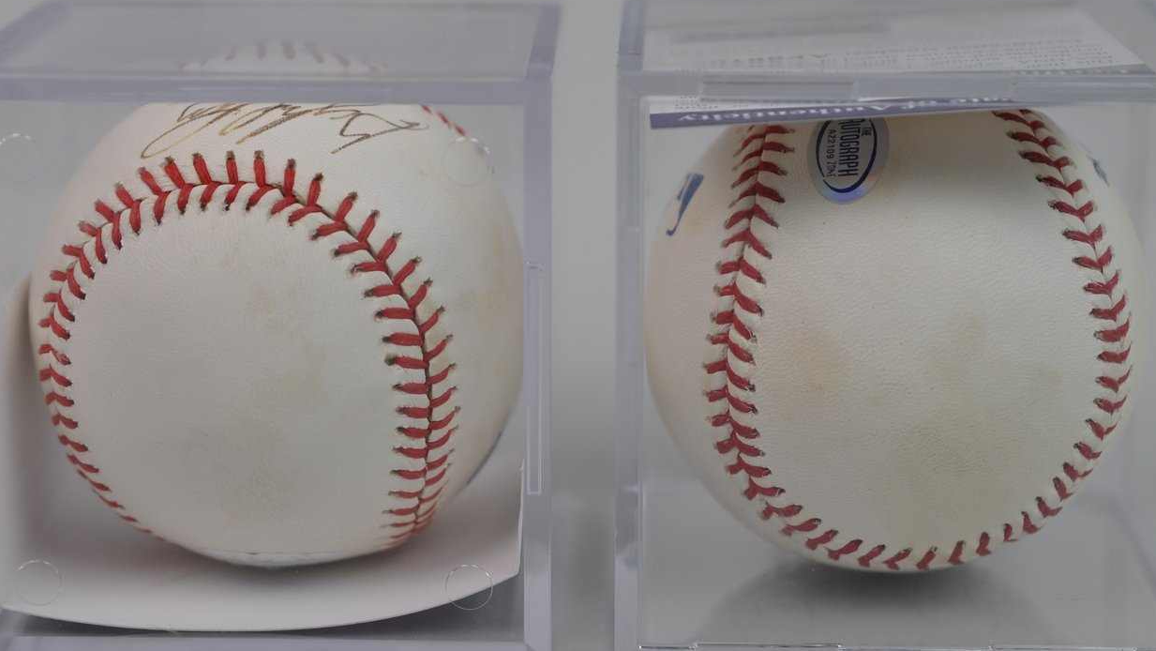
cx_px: 574
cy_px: 368
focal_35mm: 87
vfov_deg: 13.9
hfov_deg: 24.5
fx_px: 2667
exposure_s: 1/80
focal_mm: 40
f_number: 4
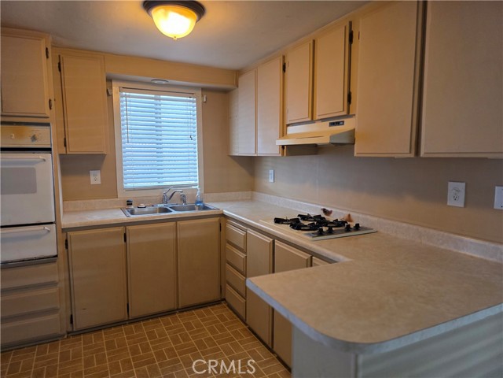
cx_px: 252
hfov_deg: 73.9
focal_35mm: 23
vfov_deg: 58.9
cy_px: 189
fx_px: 334
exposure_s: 1/120
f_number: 1.7
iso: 500
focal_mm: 6.3
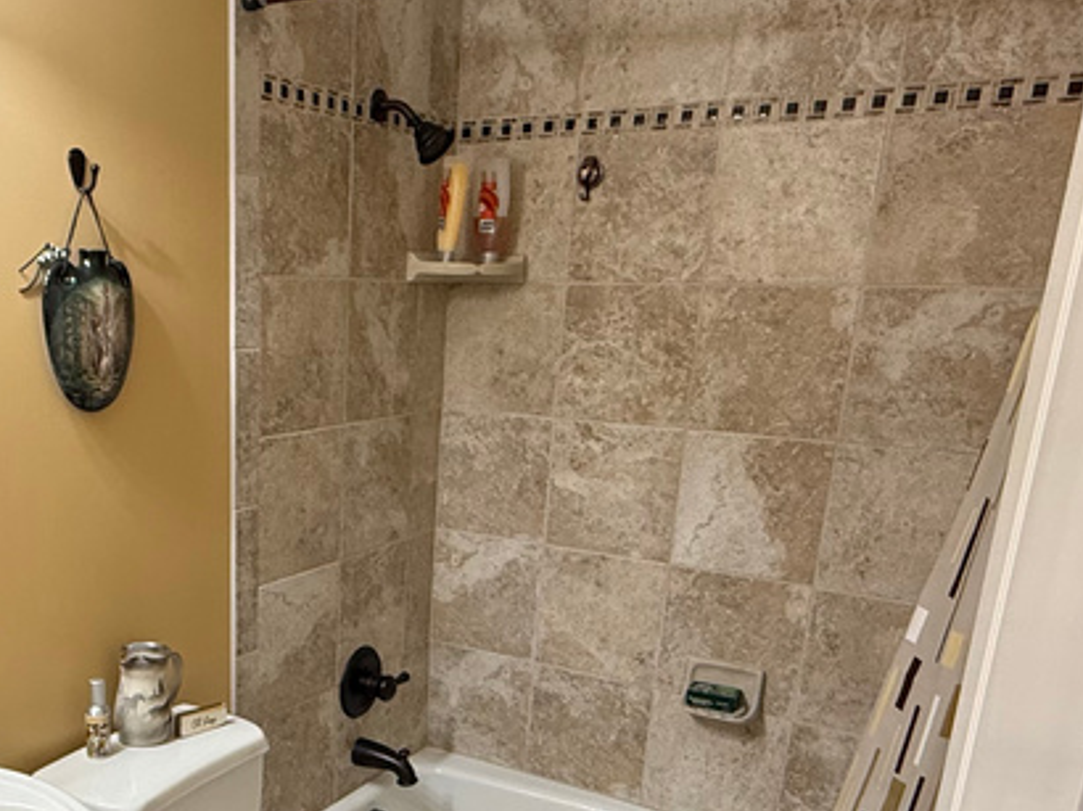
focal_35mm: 35
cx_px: 296
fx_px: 1094
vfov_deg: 39.4
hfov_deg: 50.9
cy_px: 621
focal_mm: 2.22
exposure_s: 1/60
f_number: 2.2
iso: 200
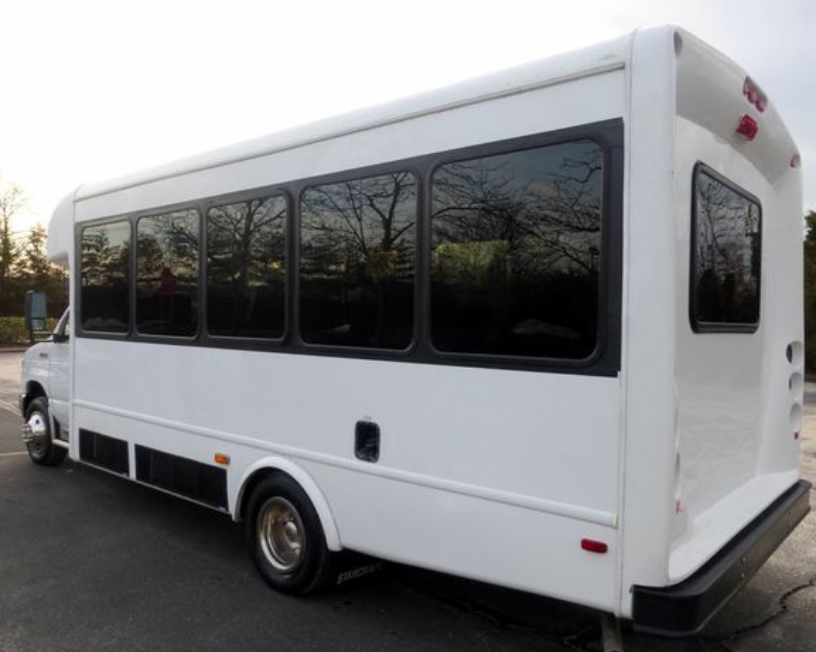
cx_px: 445
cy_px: 338
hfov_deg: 65.9
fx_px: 628
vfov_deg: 54.9
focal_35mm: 26
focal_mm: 4.3
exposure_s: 1/100
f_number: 3.3
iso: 100
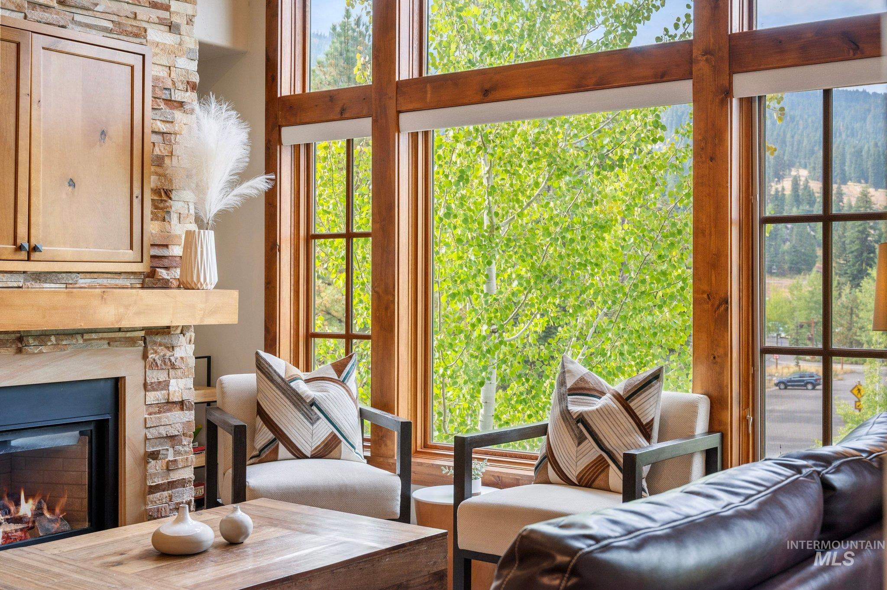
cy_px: 295
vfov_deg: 31.1
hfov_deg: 45.5
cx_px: 444
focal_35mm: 43
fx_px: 1059
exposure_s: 1/25
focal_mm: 43
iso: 160
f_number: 6.3
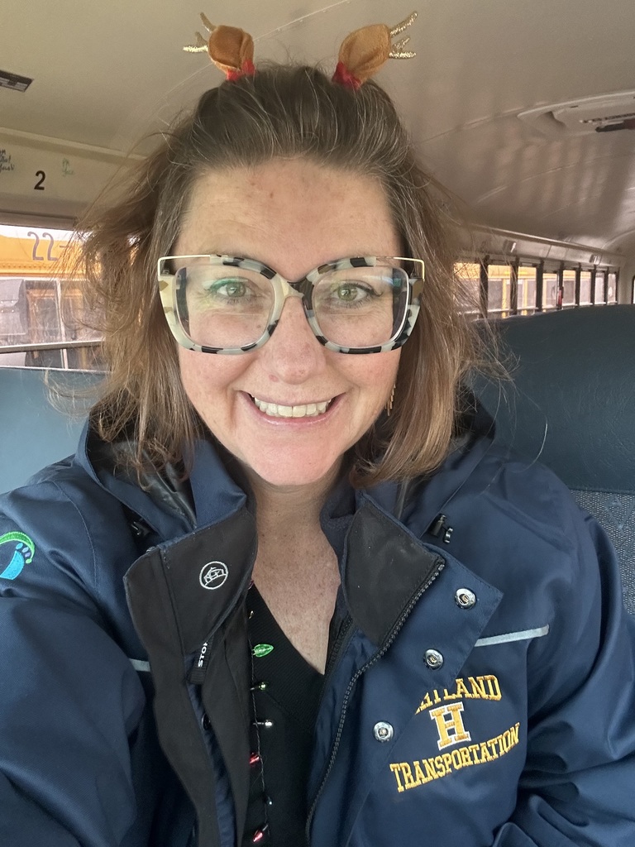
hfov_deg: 46.8
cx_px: 318
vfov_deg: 60.0
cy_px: 424
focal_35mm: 30
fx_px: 734
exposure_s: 1/60
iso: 250
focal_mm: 2.69
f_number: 1.9
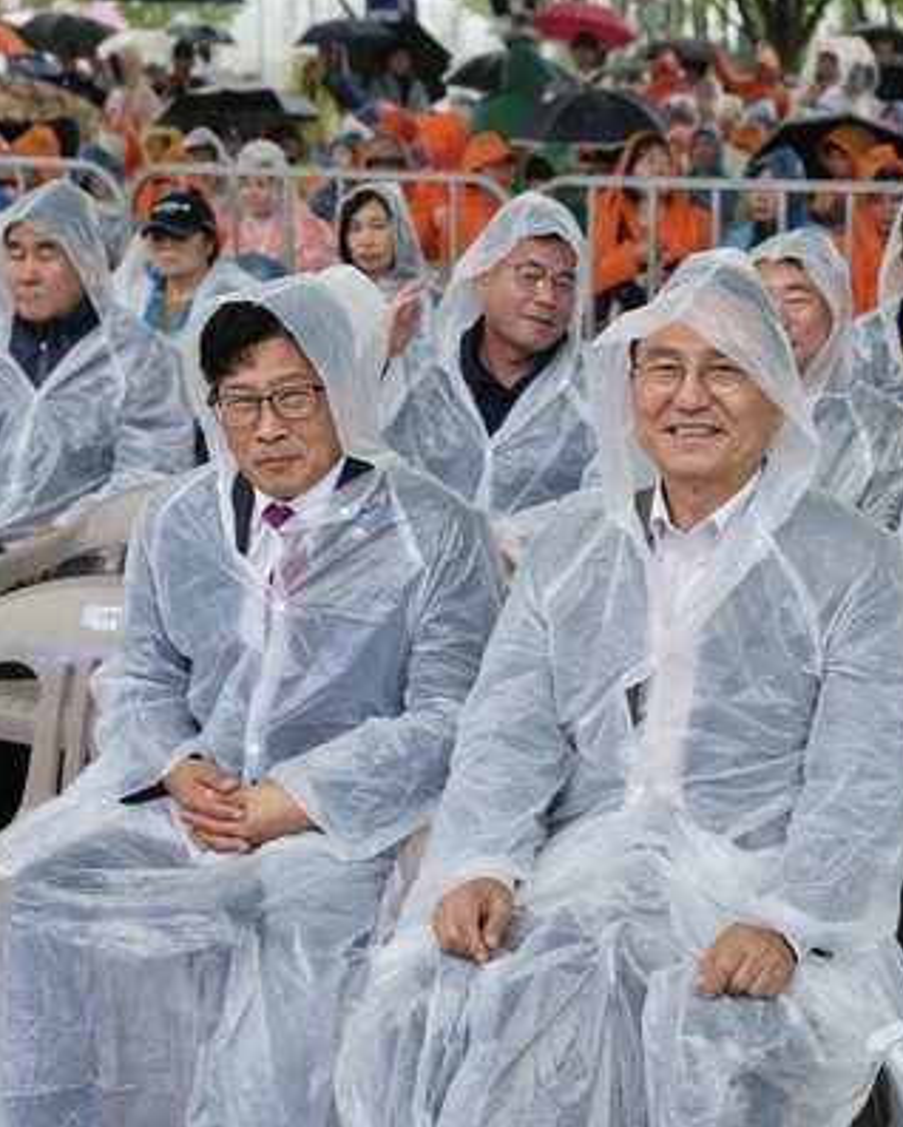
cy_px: 562
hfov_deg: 19.6
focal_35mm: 78
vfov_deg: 24.4
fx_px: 2604
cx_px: 568
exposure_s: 1/400
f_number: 5
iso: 1600
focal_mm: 55
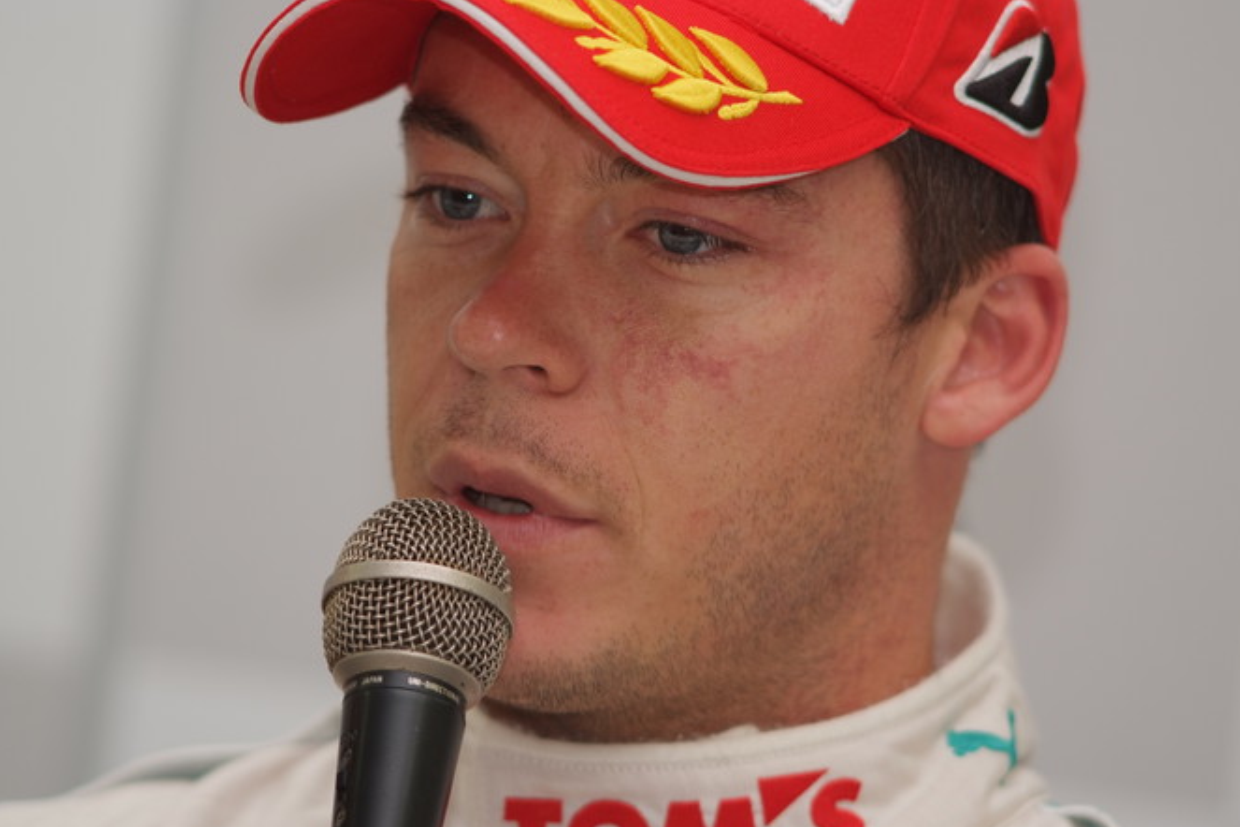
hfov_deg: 7.0
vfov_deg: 4.7
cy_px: 430
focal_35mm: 293
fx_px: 10091
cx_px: 595
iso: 100
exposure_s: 1/125
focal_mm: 180
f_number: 2.8
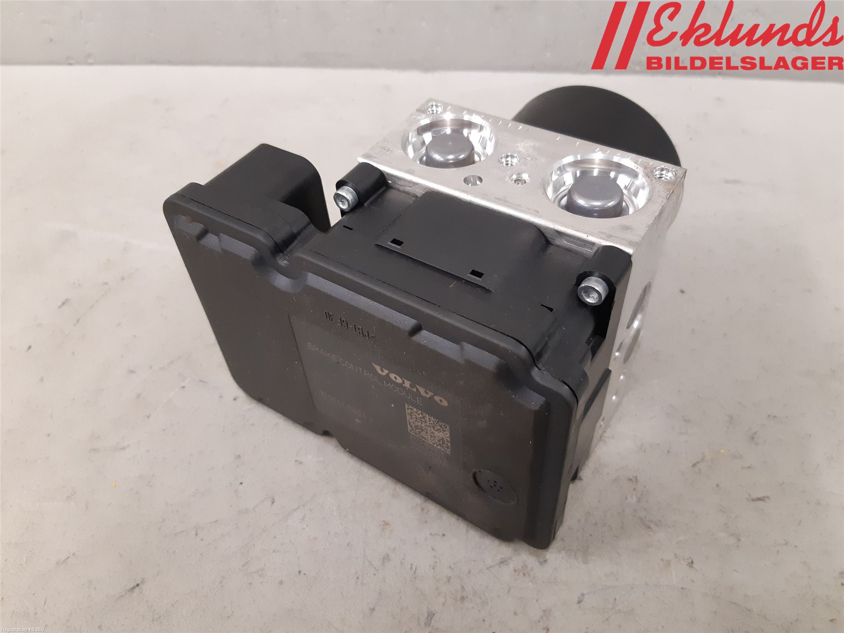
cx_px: 422
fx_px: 634
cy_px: 316
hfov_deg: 67.3
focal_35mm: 26
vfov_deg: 53.1
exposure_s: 1/50
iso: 250
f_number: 1.7
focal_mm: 3.93
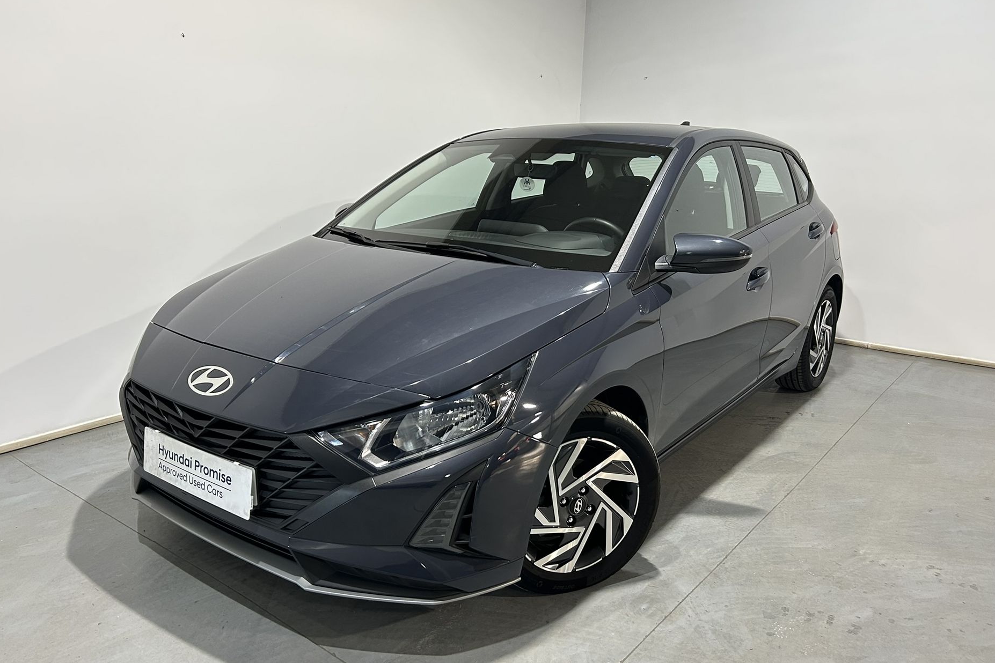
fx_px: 774
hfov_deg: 65.5
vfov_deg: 46.4
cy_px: 346
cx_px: 486
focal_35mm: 28
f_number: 1.5
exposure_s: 1/50
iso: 200
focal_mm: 5.7
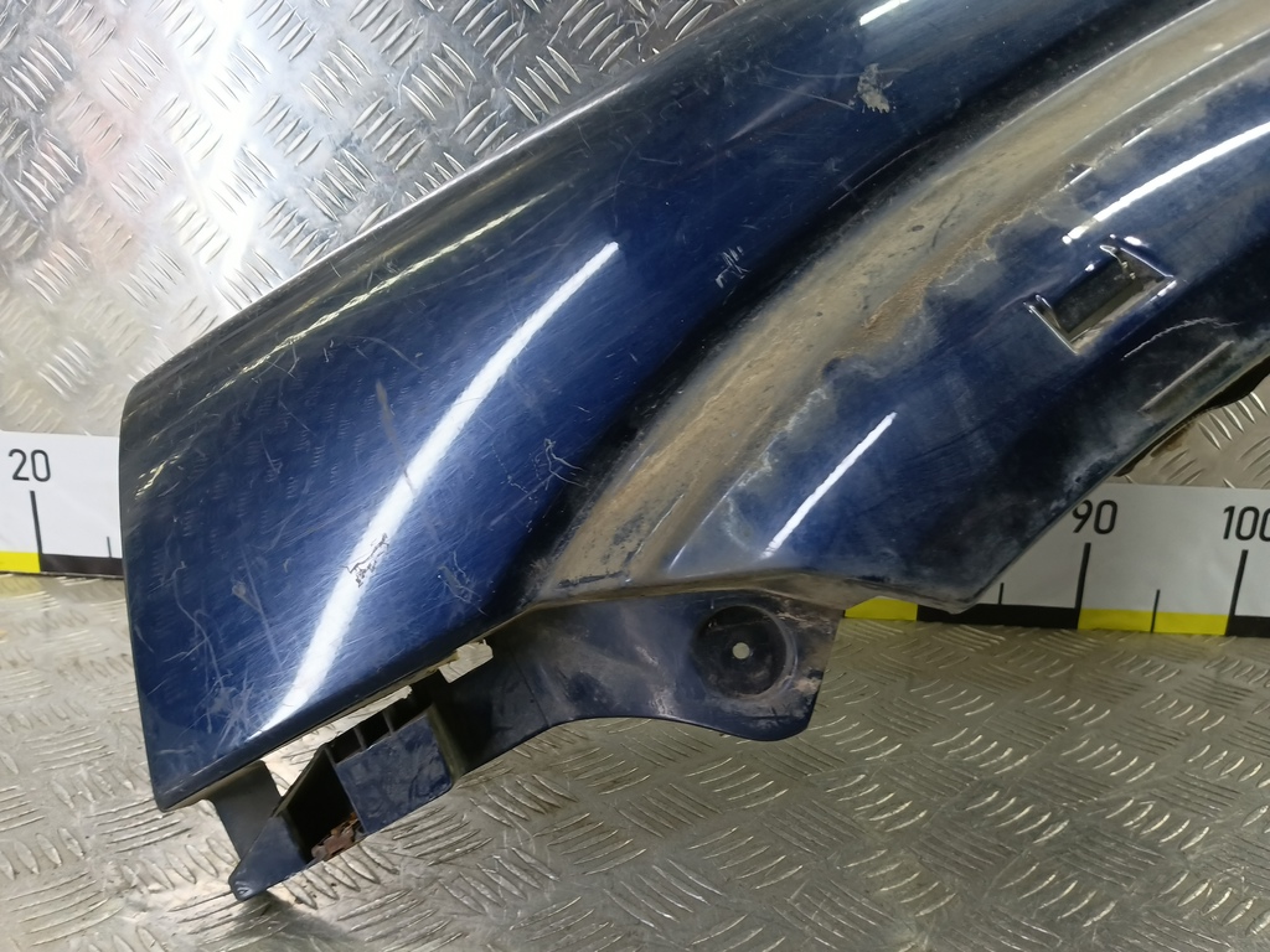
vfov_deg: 58.9
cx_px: 635
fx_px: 844
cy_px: 476
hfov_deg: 73.9
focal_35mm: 23
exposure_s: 1/50
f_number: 1.6
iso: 235
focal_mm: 4.11
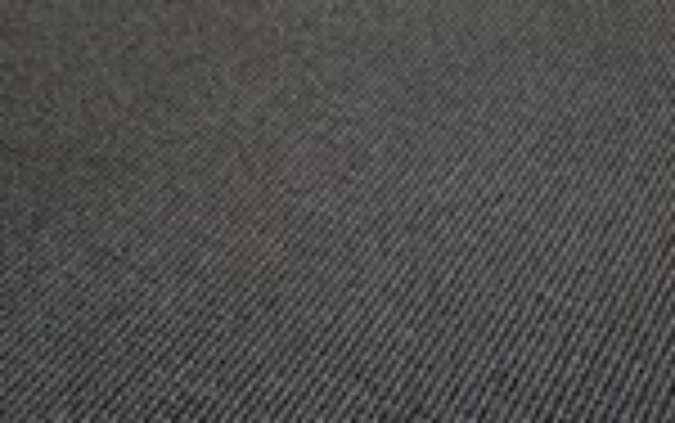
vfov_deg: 11.0
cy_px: -590
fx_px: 1859
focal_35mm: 101
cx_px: 76
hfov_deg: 20.2
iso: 125
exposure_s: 1/120
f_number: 2.2
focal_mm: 2.22
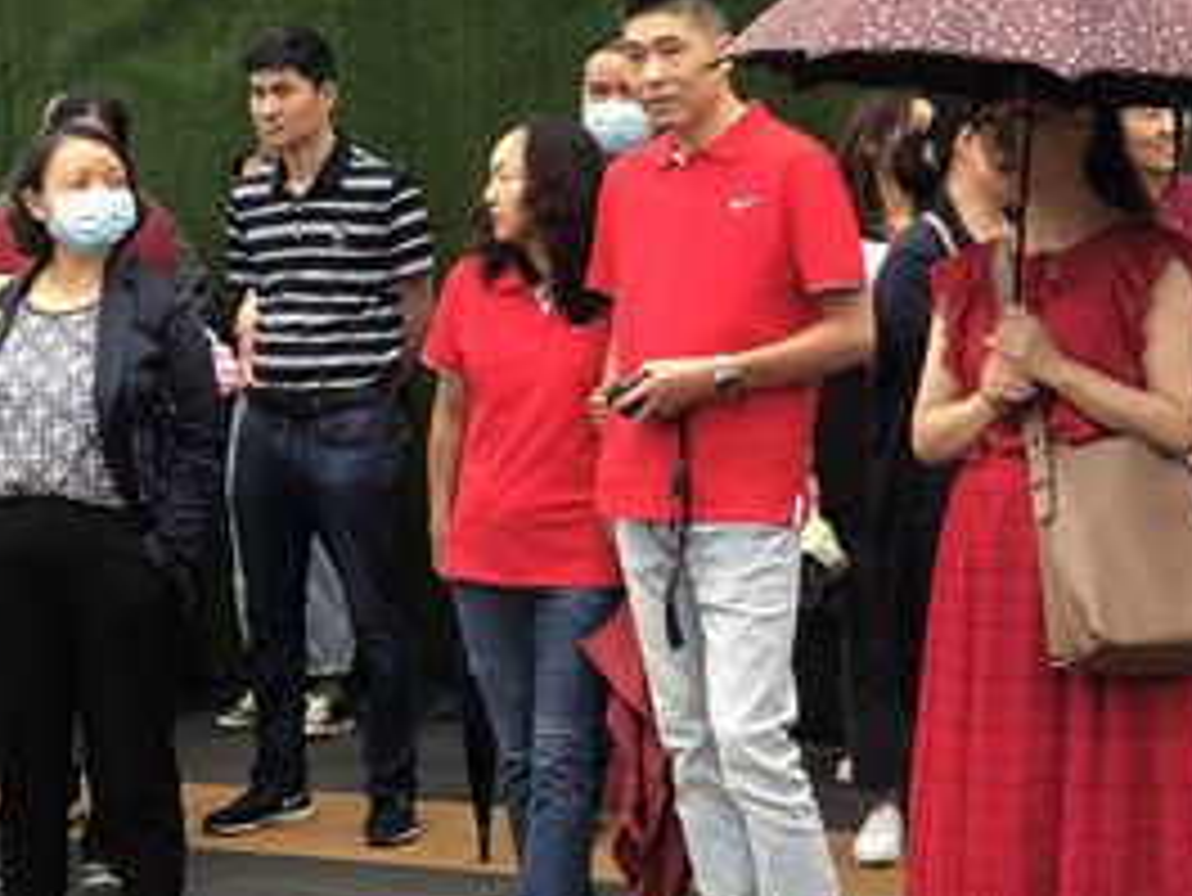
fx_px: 3376
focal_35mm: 98
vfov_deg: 15.1
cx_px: 544
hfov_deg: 20.0
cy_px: 331
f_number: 2.4
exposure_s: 1/60
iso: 20
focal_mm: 6
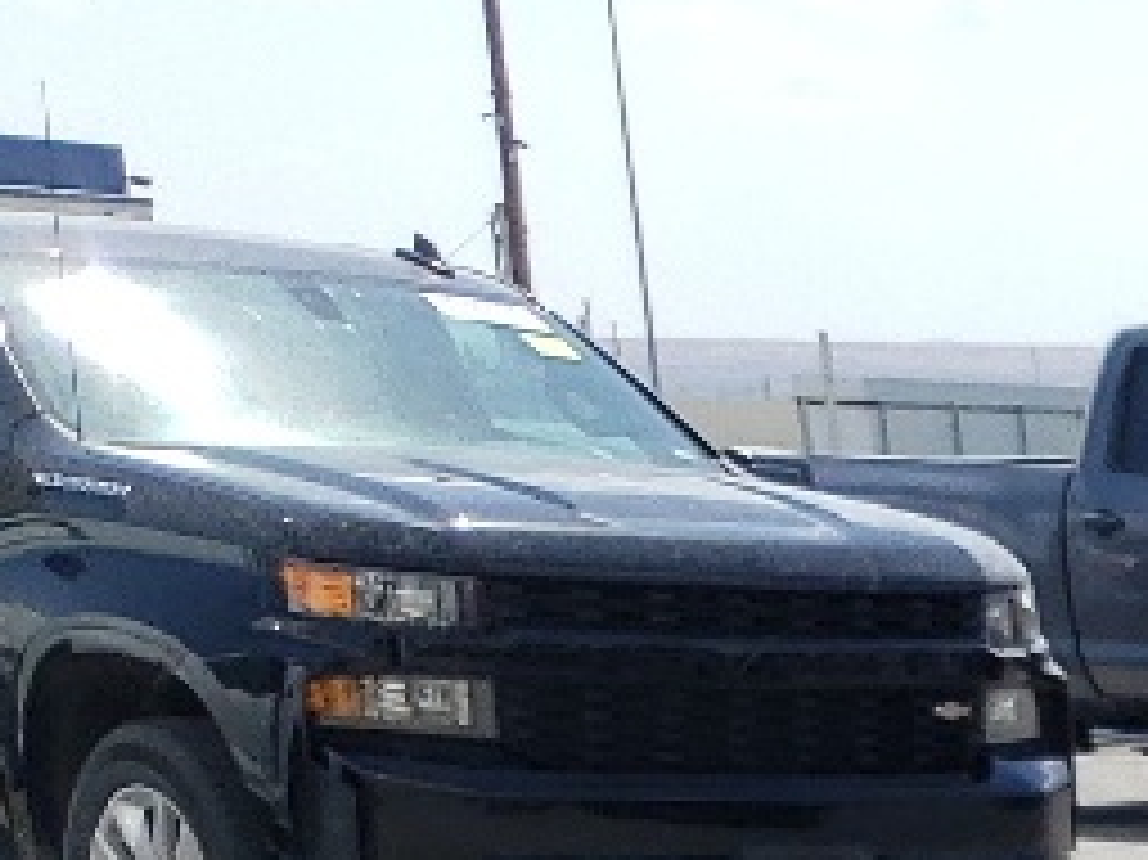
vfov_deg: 7.8
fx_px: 5403
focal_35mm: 163
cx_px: 3021
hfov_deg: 10.1
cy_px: 2598
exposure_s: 1/2500
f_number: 1.5
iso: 50
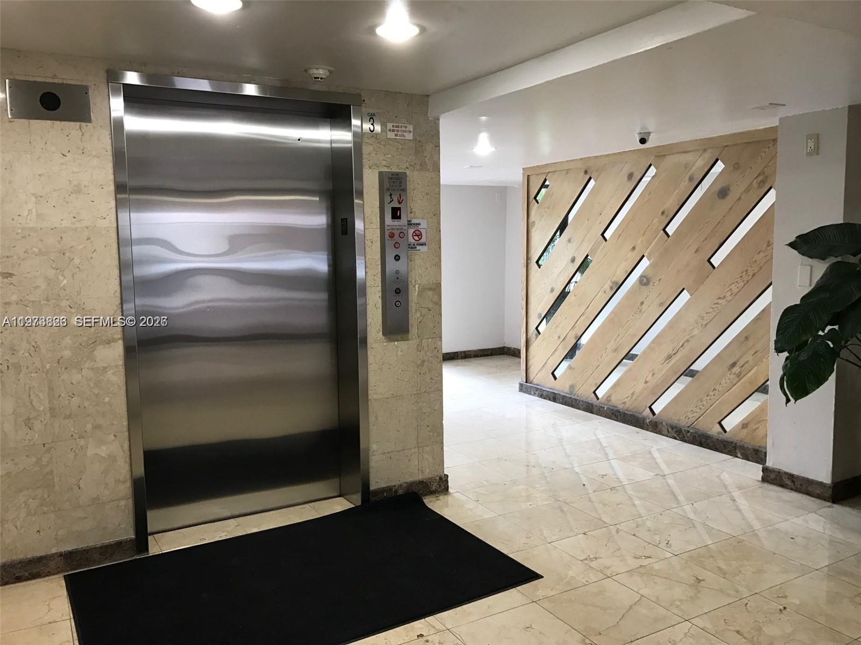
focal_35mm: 28
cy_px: 322
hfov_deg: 63.4
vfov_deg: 49.7
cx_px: 430
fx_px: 696
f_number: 1.8
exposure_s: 1/17
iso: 40
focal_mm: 3.99
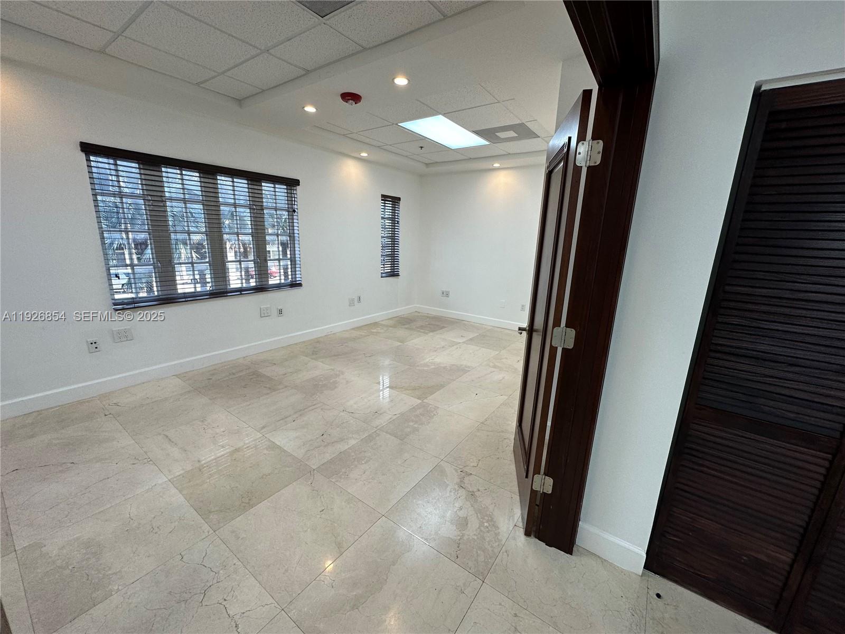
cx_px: 422
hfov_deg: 102.1
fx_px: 342
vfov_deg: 85.7
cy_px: 317
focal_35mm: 14
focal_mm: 2.22
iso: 80
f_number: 2.2
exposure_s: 1/120
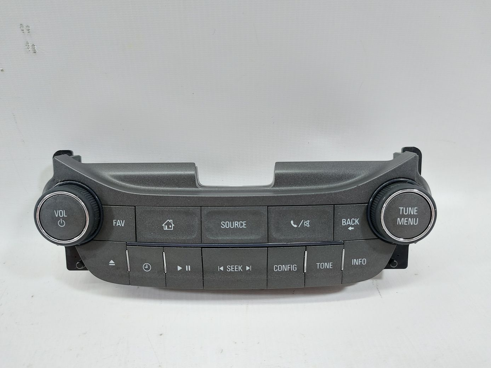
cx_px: 246
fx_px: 340
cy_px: 184
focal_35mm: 24
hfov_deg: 71.6
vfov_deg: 56.8
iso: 125
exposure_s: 1/50
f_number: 1.8
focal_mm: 5.23
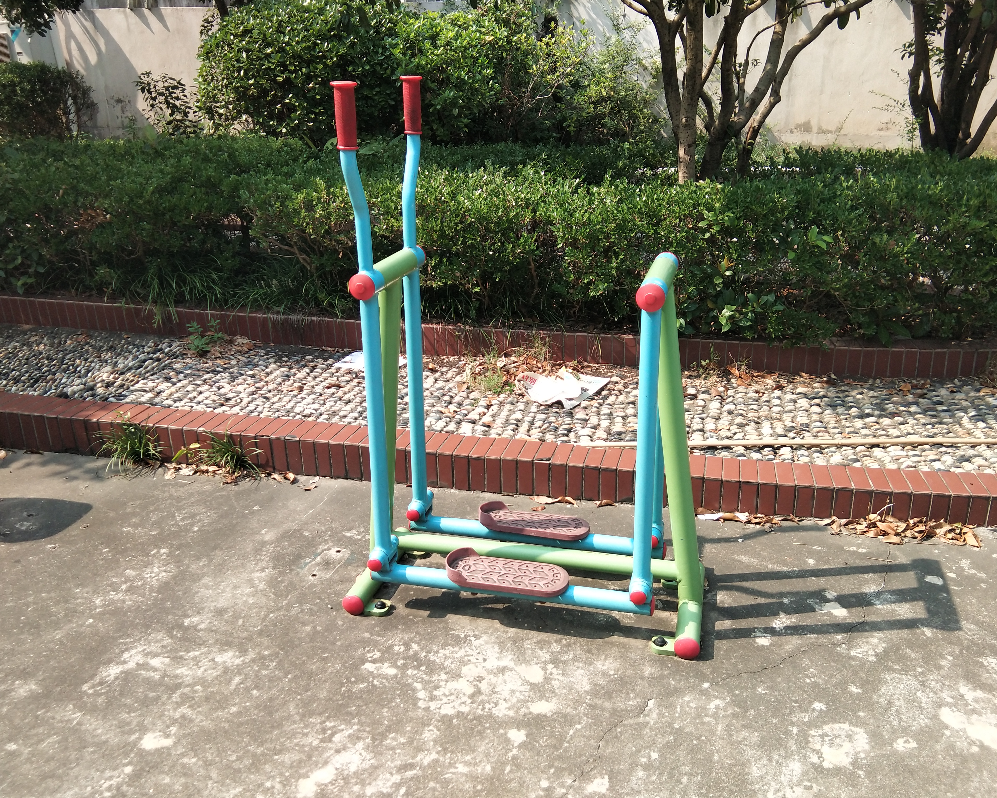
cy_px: 406
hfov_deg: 54.1
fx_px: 974
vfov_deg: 44.5
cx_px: 541
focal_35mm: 33
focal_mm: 3.69
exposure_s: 1/325
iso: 50
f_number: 2.2
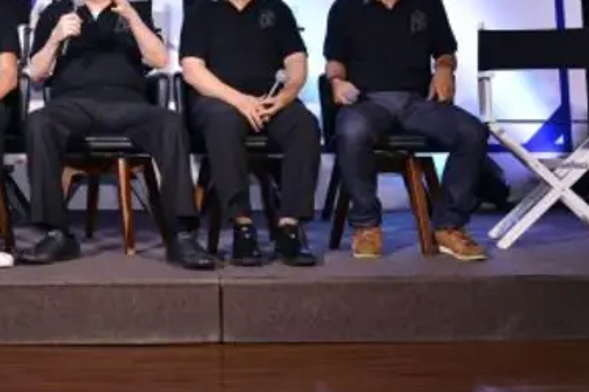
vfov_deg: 23.9
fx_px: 883
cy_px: 2
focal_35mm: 54
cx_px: 64
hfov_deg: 34.9
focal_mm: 26
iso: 1000
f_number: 4.5
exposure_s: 1/200
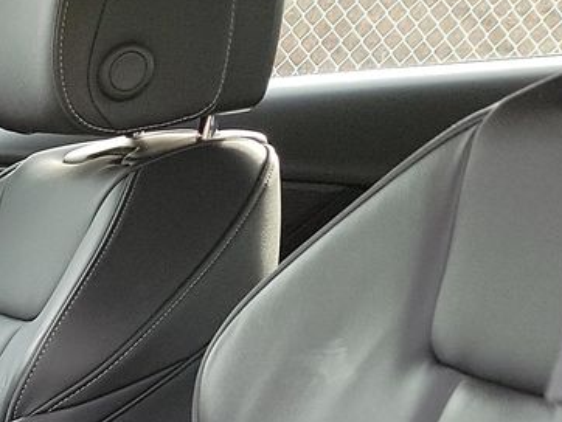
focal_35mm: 106
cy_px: 920
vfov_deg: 12.0
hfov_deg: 14.9
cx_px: -584
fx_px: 1722
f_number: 1.8
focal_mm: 6.7
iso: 95
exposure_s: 1/59
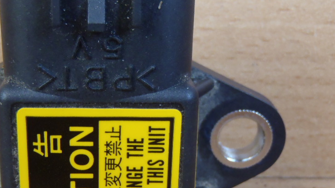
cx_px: 136
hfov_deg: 29.7
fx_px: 631
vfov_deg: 16.9
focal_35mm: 71
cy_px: 133
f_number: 4.7
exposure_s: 1/25
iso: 200
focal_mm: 6.64
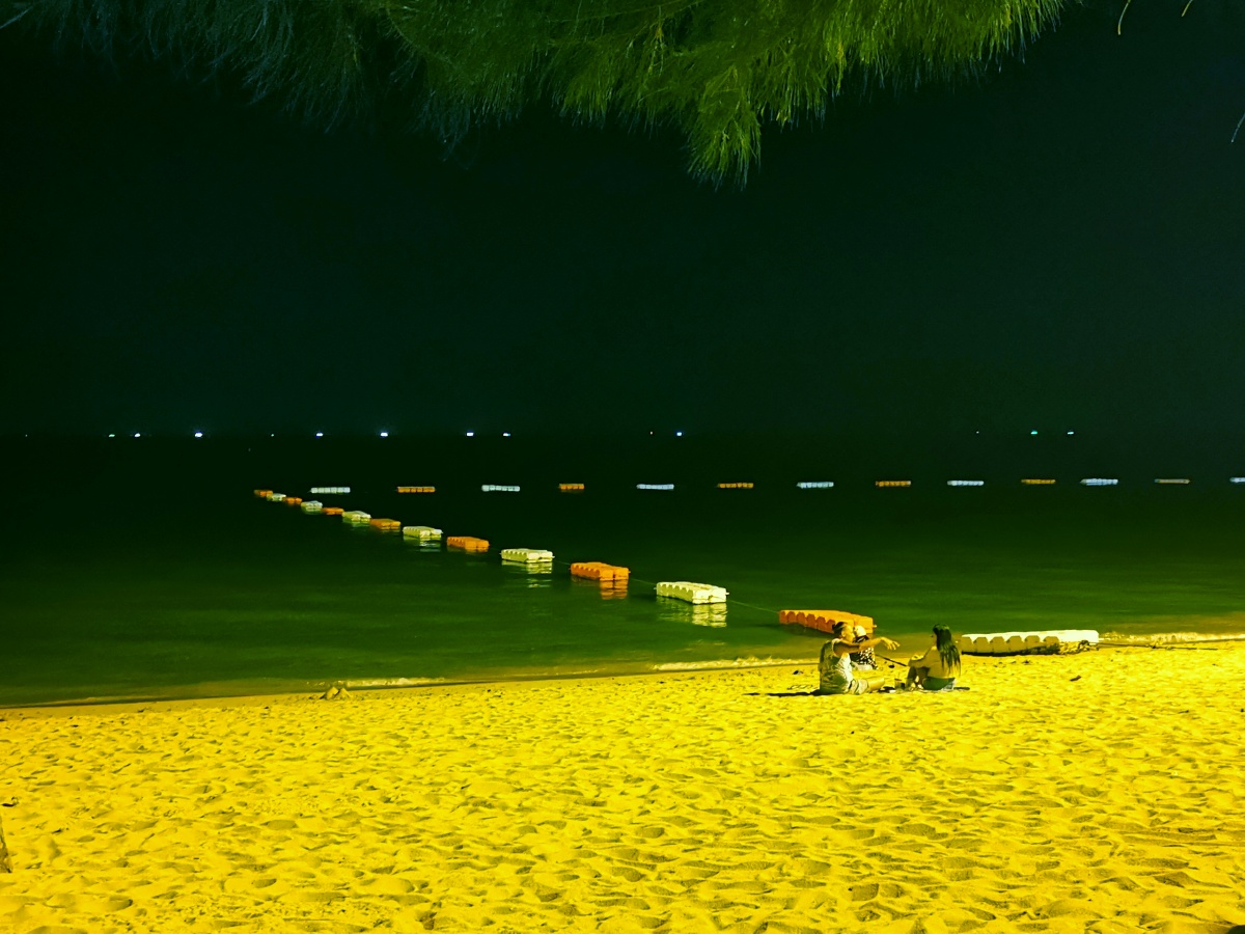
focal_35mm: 47
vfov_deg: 30.9
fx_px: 1690
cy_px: 467
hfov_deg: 40.4
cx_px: 622
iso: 800
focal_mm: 5.58
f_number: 1.8
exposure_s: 4
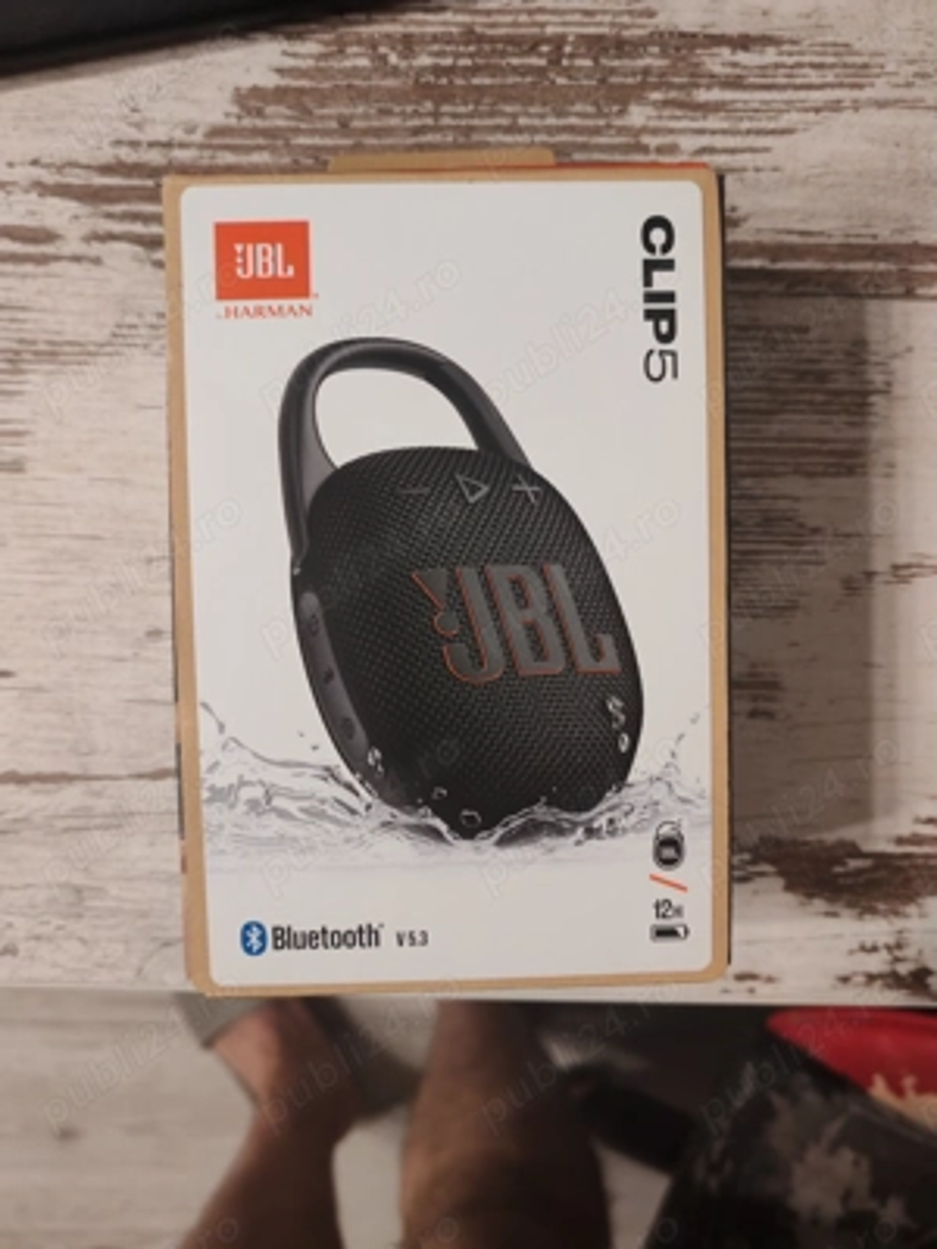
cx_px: 468
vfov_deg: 65.3
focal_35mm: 27
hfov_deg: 51.4
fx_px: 974
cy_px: 624
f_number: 1.95
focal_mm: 5.52
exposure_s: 1/50
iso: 1000
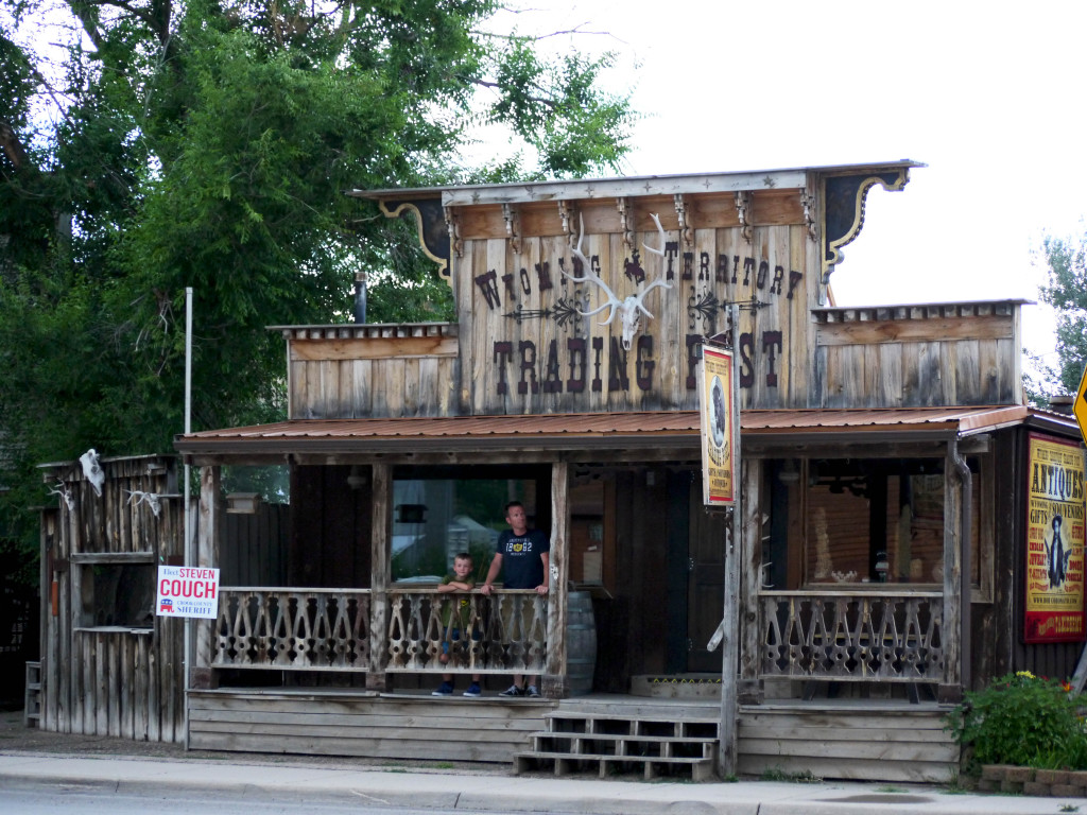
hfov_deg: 21.8
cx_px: 544
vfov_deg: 16.4
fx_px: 2826
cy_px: 408
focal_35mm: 90
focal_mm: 45
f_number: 4
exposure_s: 1/100
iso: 800
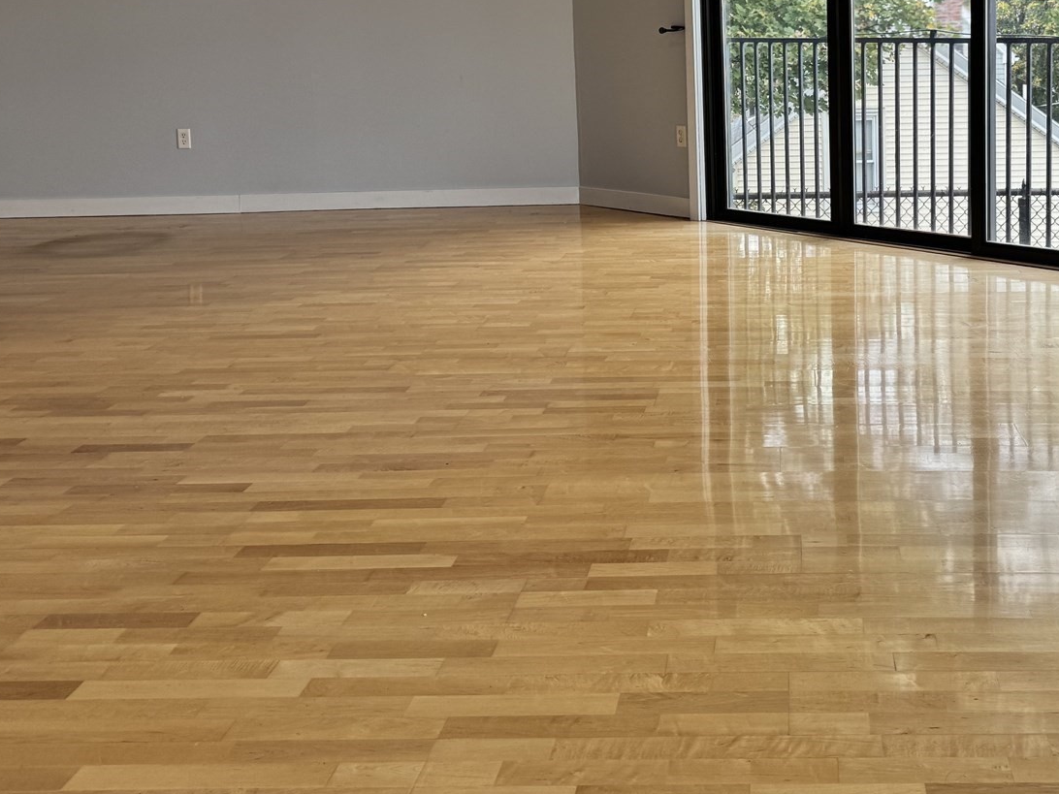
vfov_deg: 31.4
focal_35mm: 45
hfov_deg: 41.1
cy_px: 160
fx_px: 1377
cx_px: 761
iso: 64
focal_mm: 6.76
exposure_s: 1/121
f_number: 1.78
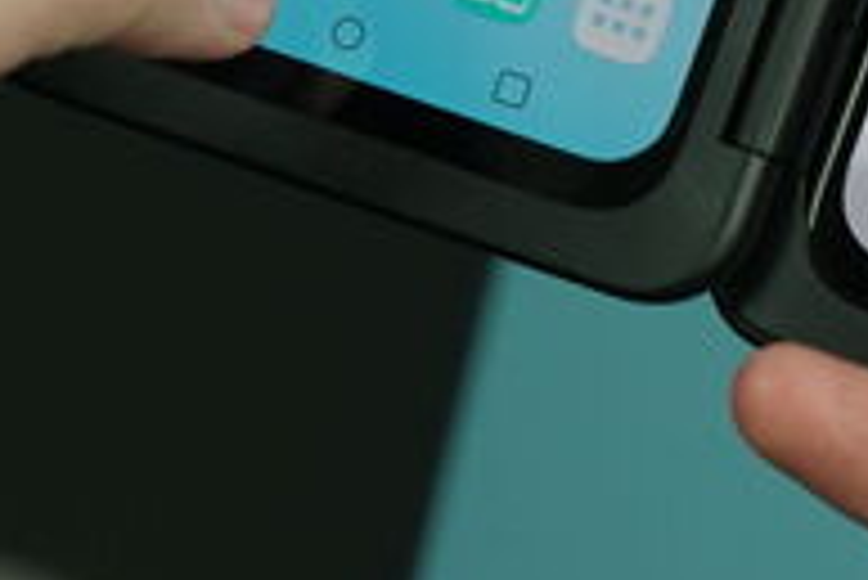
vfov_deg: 3.9
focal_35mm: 348
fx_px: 8397
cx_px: 486
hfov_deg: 5.9
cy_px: -441
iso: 320
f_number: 4
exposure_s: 1/200
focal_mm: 70
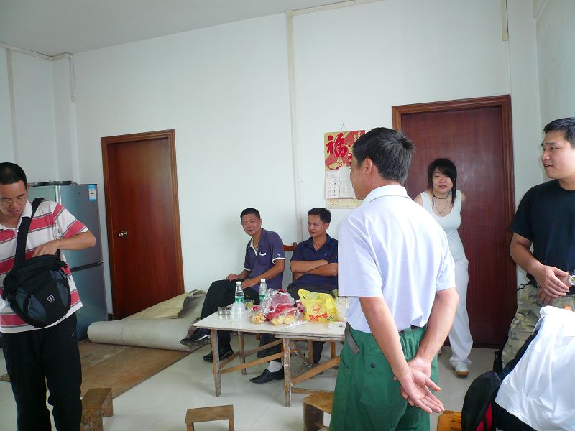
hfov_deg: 63.4
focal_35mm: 28
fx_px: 465
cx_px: 288
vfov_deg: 49.7
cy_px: 216
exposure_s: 1/80
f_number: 2.8
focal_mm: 4.6
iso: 100
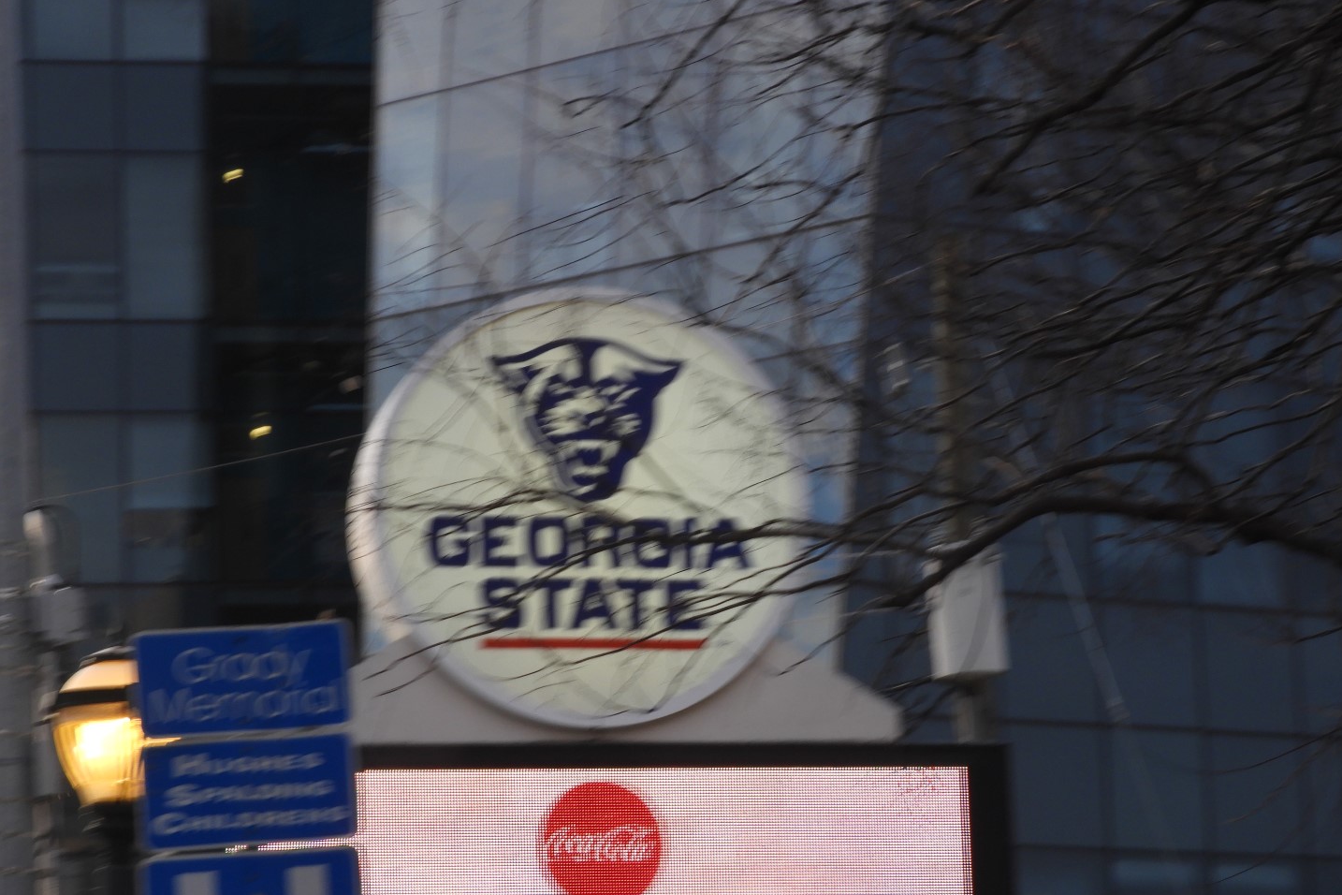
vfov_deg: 9.7
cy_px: 489
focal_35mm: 141
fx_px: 5256
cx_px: 673
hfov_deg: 14.6
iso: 125
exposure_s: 1/60
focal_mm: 24.2
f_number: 5
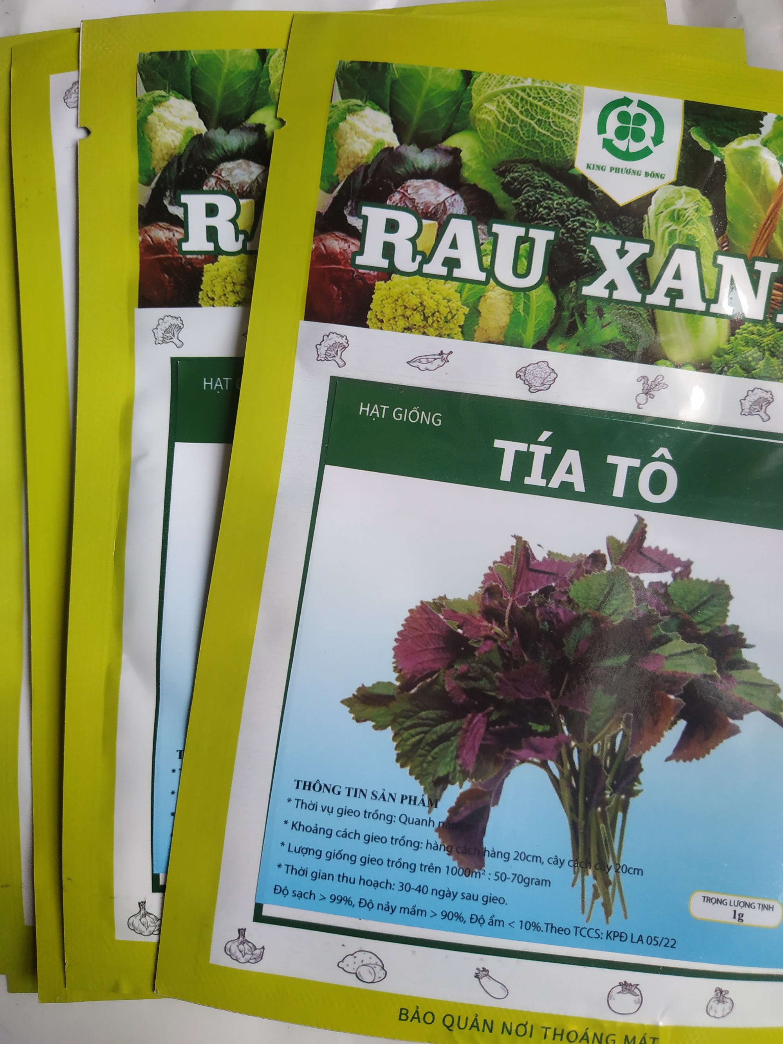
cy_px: 522
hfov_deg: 56.8
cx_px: 392
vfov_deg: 71.6
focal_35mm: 24
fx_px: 724
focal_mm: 3.94
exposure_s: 1/100
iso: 160
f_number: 1.9
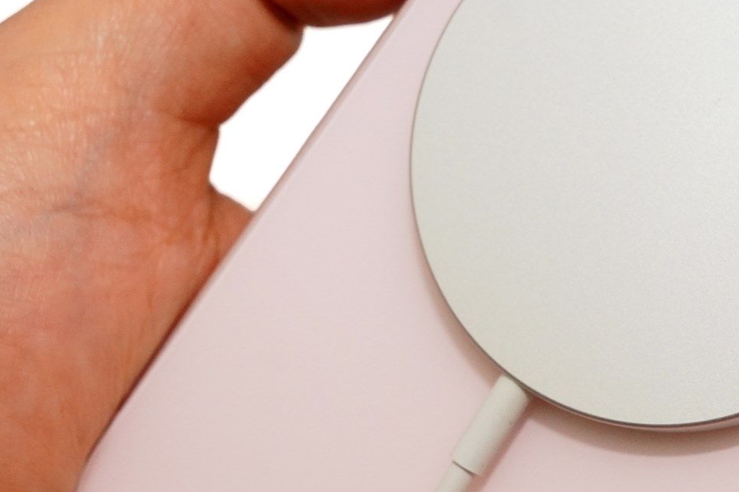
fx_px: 2814
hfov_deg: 14.7
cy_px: 171
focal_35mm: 137
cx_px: 719
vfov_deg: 10.0
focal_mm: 45.7
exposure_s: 1/125
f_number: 7.1
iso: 1600
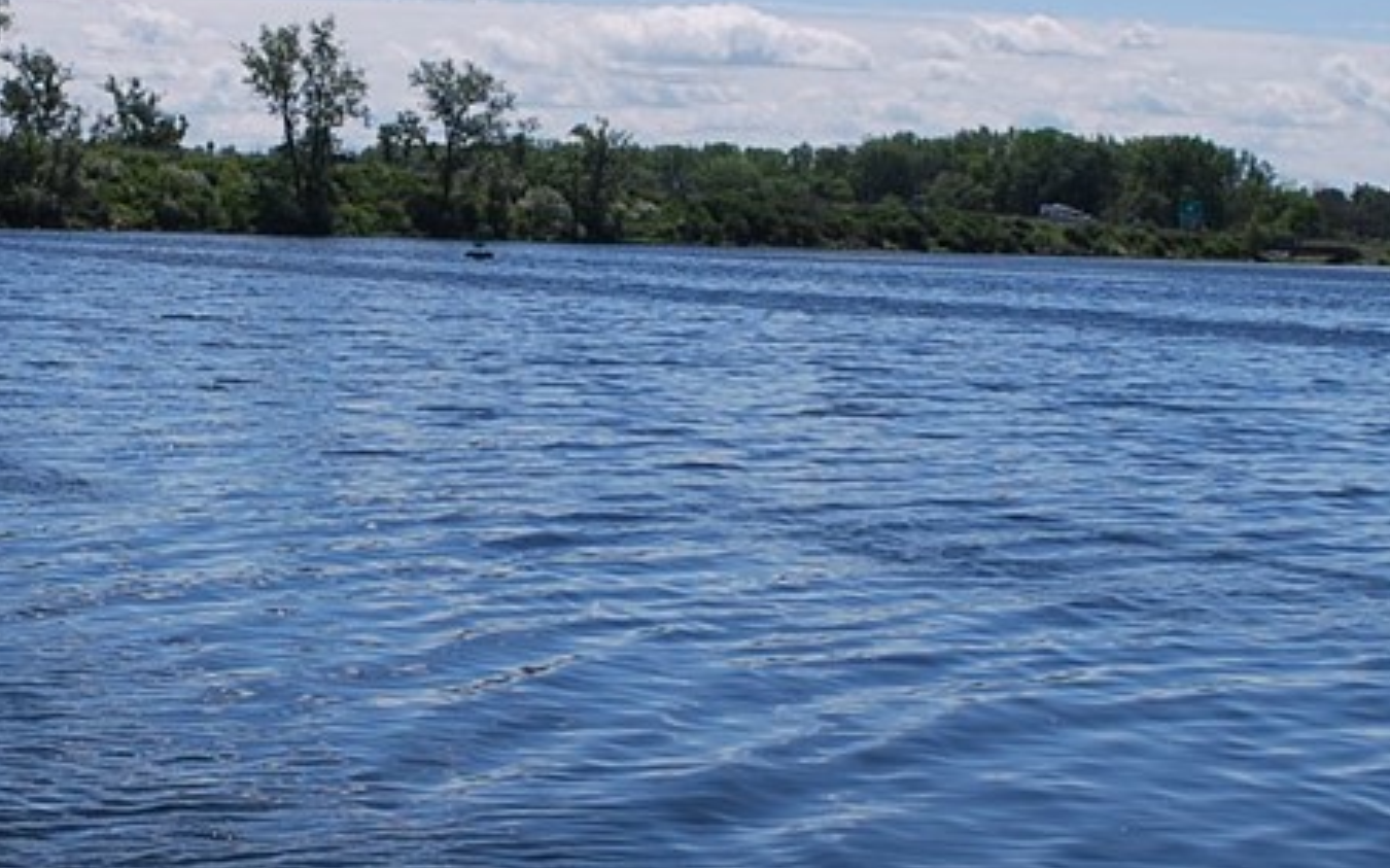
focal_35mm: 81
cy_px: 281
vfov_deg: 16.1
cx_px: 468
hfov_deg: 25.4
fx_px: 3068
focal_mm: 22
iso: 100
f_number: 9
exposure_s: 1/320
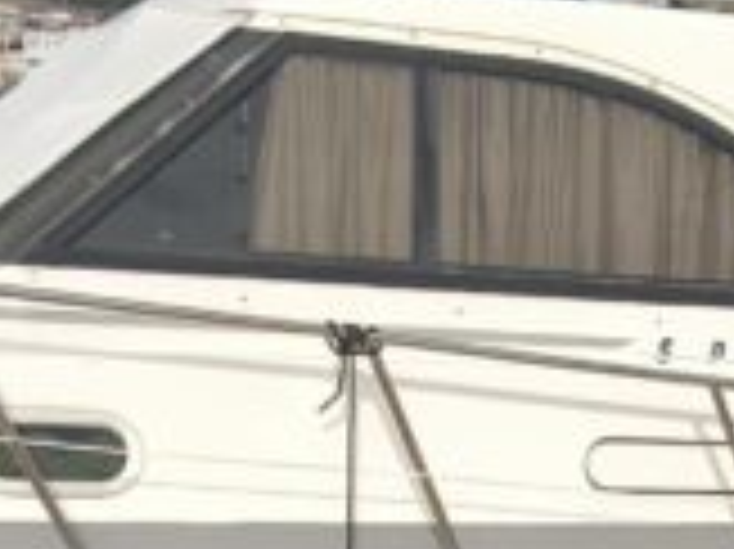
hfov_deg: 17.8
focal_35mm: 107
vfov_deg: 13.3
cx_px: 788
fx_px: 2267
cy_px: 734
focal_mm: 1.91
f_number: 2.2
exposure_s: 1/898
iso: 50
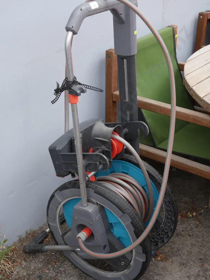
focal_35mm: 54
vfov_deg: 35.5
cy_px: 140
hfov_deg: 27.1
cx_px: 105
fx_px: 436
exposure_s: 1/160
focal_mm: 27
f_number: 6.3
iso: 200
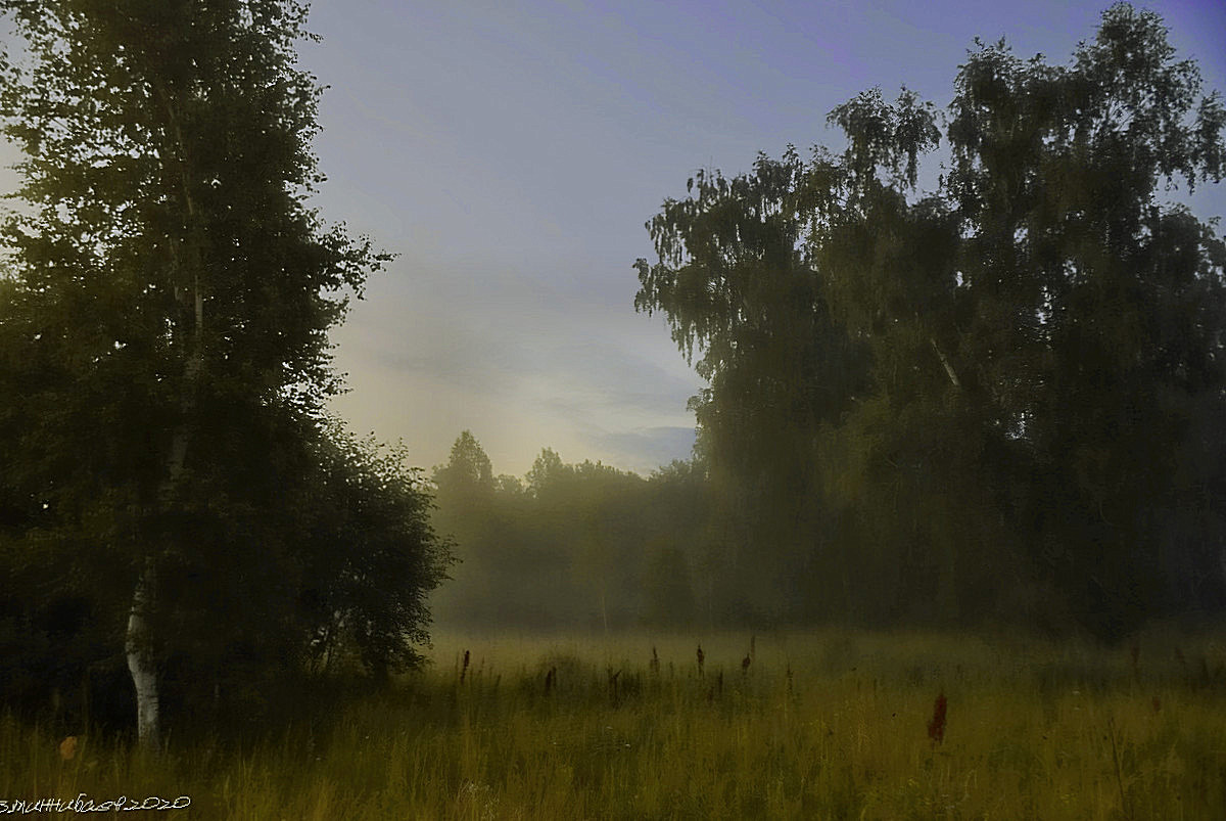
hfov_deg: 57.2
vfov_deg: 40.1
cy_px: 410
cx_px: 613
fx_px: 1125
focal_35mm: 33
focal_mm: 22
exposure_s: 1/60
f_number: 6.3
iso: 200
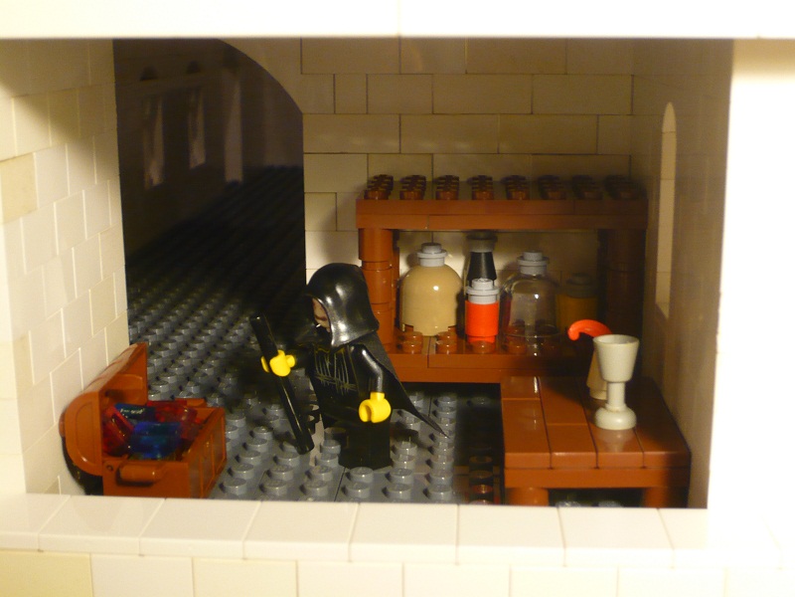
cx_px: 398
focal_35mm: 51
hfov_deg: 37.5
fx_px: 1171
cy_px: 298
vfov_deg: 28.6
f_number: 3.8
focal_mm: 8.4
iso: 200
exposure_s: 1/10
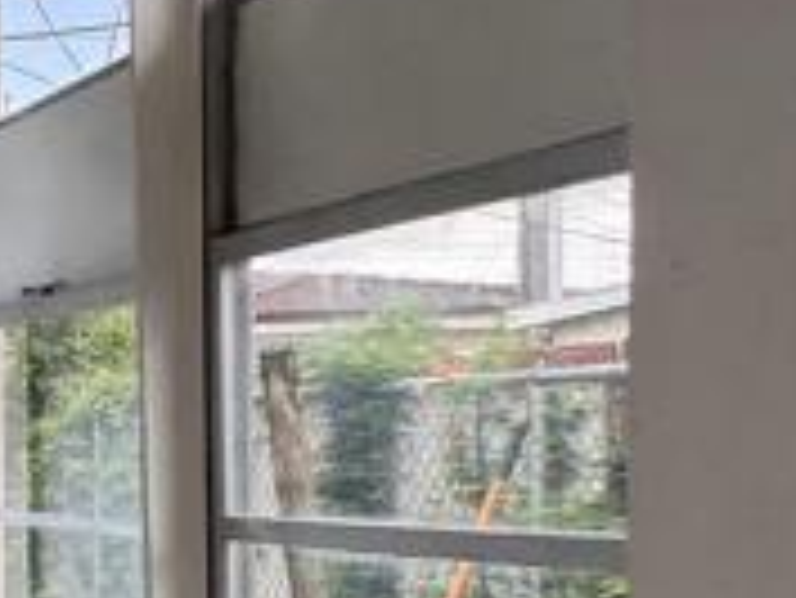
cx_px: -1093
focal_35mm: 76
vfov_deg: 19.2
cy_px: 472
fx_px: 1749
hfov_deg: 15.2
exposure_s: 1/211
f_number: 2.2
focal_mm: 2.22
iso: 40
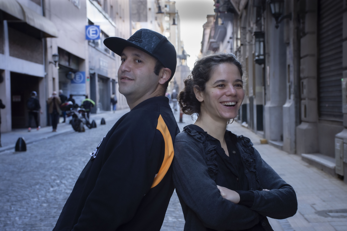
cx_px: 174
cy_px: 116
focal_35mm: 68
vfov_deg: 20.2
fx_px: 651
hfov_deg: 29.9
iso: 500
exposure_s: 1/125
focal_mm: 45
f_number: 7.1
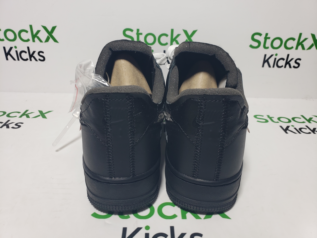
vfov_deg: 53.1
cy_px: 119
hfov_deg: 67.3
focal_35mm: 26
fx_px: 238
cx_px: 158
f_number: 2.4
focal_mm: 4.3
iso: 50
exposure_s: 1/160
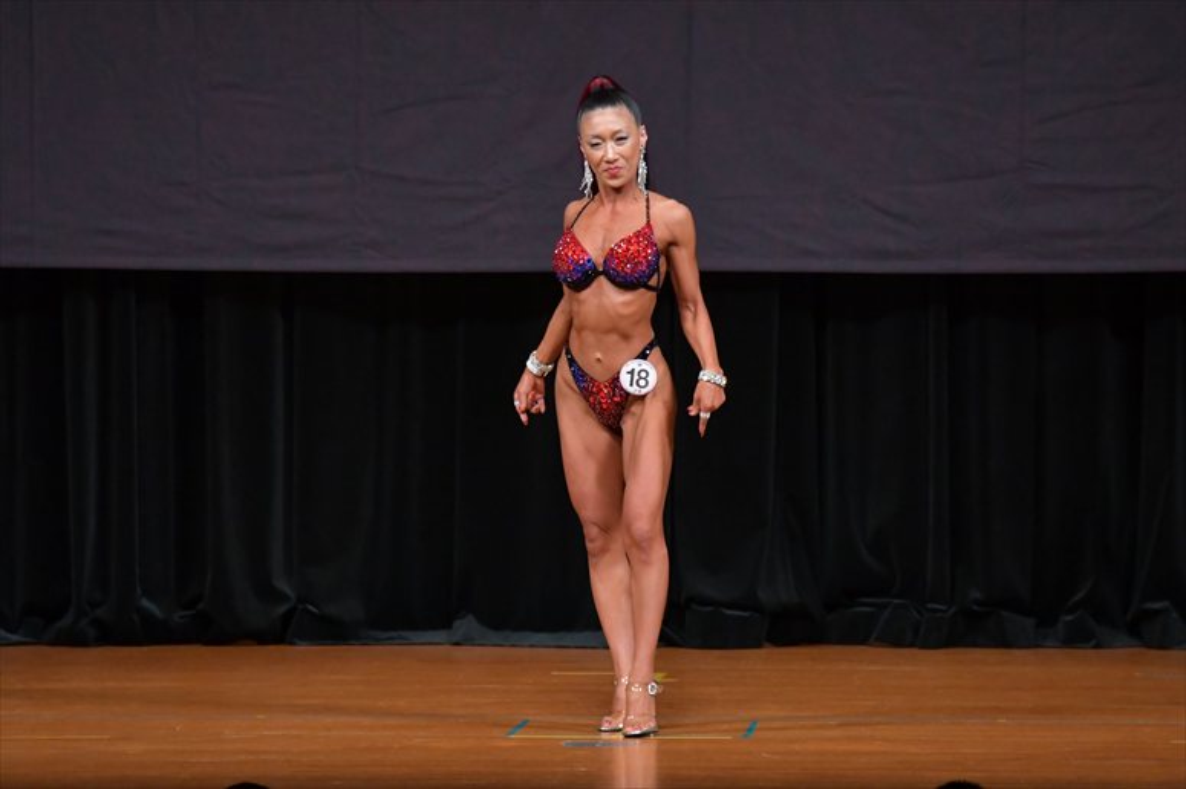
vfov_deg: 5.1
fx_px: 8891
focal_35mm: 270
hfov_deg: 7.6
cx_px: 593
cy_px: 394
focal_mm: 180
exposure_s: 1/400
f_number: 5.6
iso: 4000
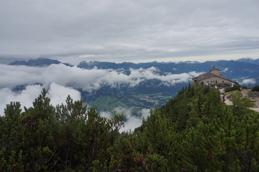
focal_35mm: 24
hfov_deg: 73.8
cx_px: 130
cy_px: 86
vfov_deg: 53.0
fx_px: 172
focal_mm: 16
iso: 200
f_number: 10
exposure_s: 1/125
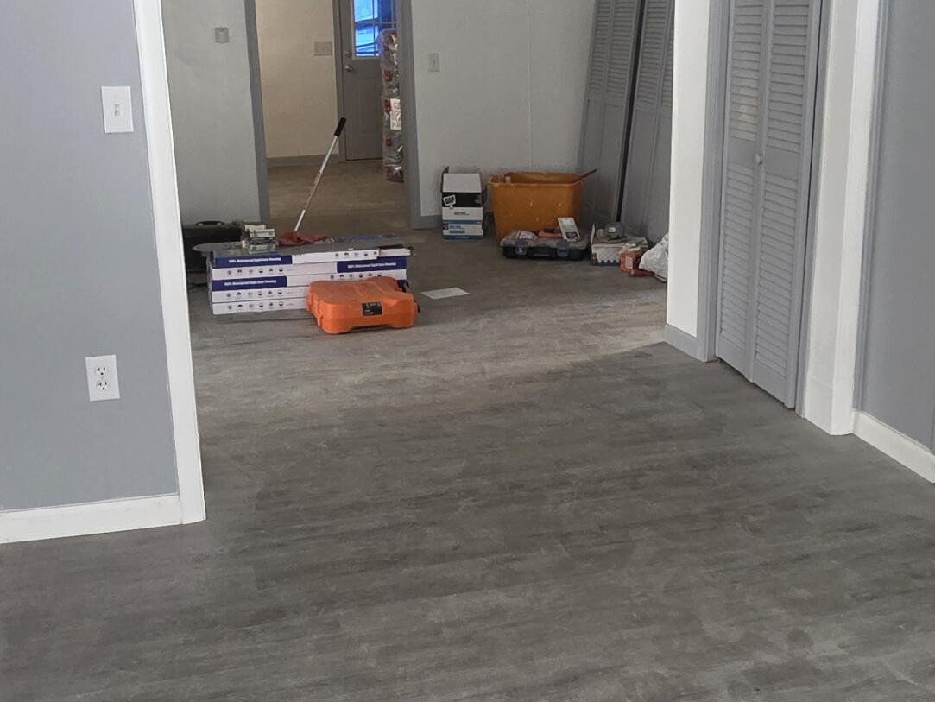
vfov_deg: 39.4
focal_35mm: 36
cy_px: 269
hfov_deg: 51.3
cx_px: 494
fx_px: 973
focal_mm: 2.2
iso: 500
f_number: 1.9
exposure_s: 1/240
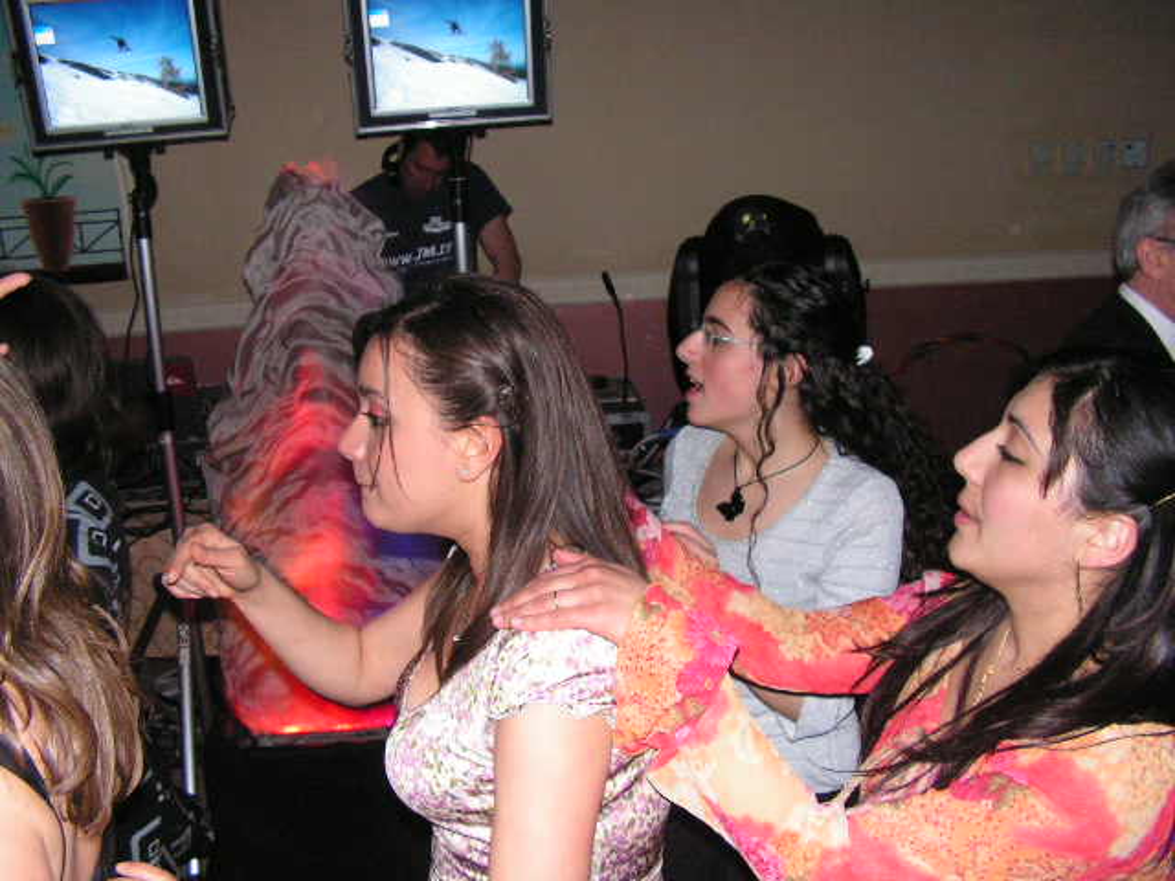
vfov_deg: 39.7
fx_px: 1222
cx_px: 588
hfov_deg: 51.4
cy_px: 440
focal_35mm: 36
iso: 200
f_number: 3.2
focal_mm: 6
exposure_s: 1/40
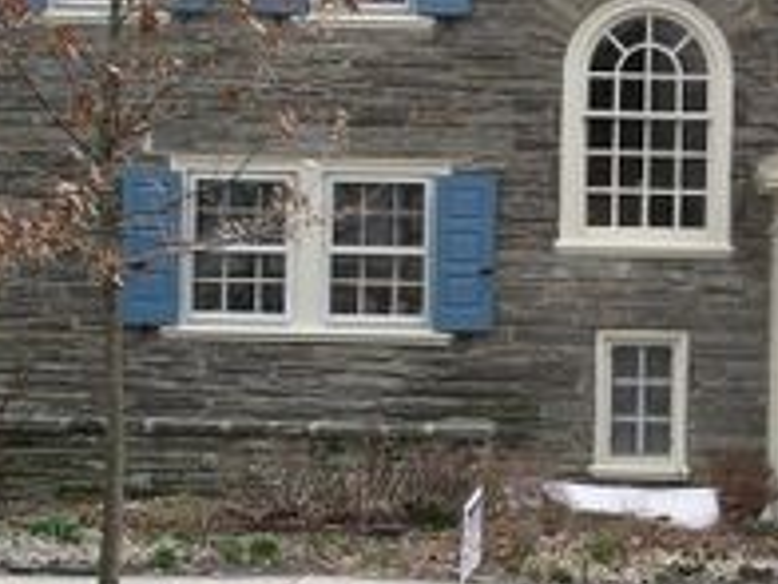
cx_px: 711
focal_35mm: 113
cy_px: 282
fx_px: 2540
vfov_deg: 13.1
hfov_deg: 17.2
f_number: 3.5
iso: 64
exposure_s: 1/200
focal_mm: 7.8
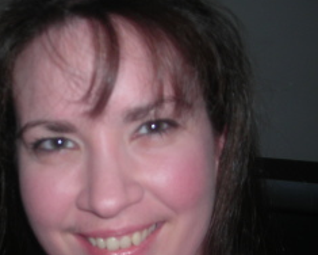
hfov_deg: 26.3
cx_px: 61
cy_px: 166
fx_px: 668
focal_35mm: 71
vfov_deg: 21.5
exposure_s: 1/60.1
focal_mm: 6.3
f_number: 3.2
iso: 50
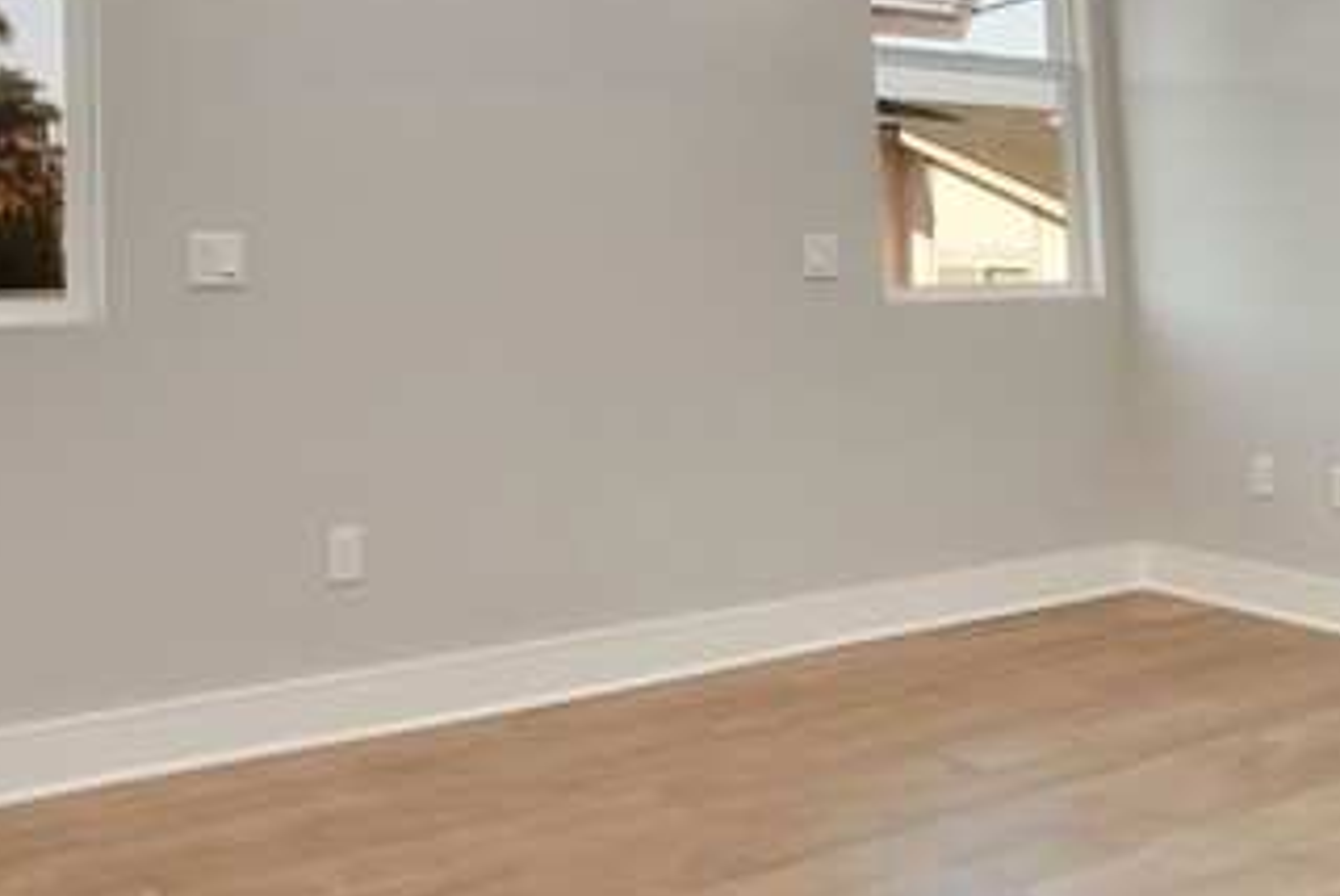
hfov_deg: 49.7
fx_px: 1416
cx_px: 904
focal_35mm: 38
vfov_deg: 34.6
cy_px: 262
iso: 1250
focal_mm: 13
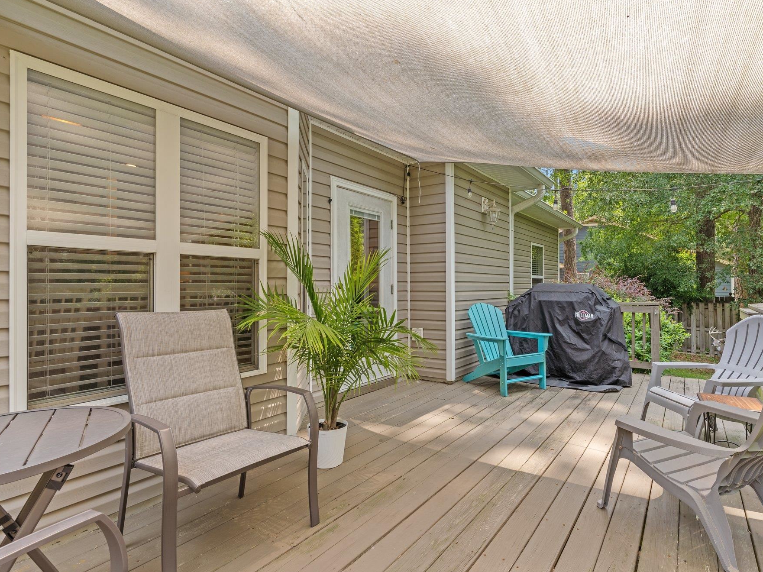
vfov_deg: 68.7
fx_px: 419
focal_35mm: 19
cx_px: 437
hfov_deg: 84.1
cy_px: 285
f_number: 9
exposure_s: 1/2
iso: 100
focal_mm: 17
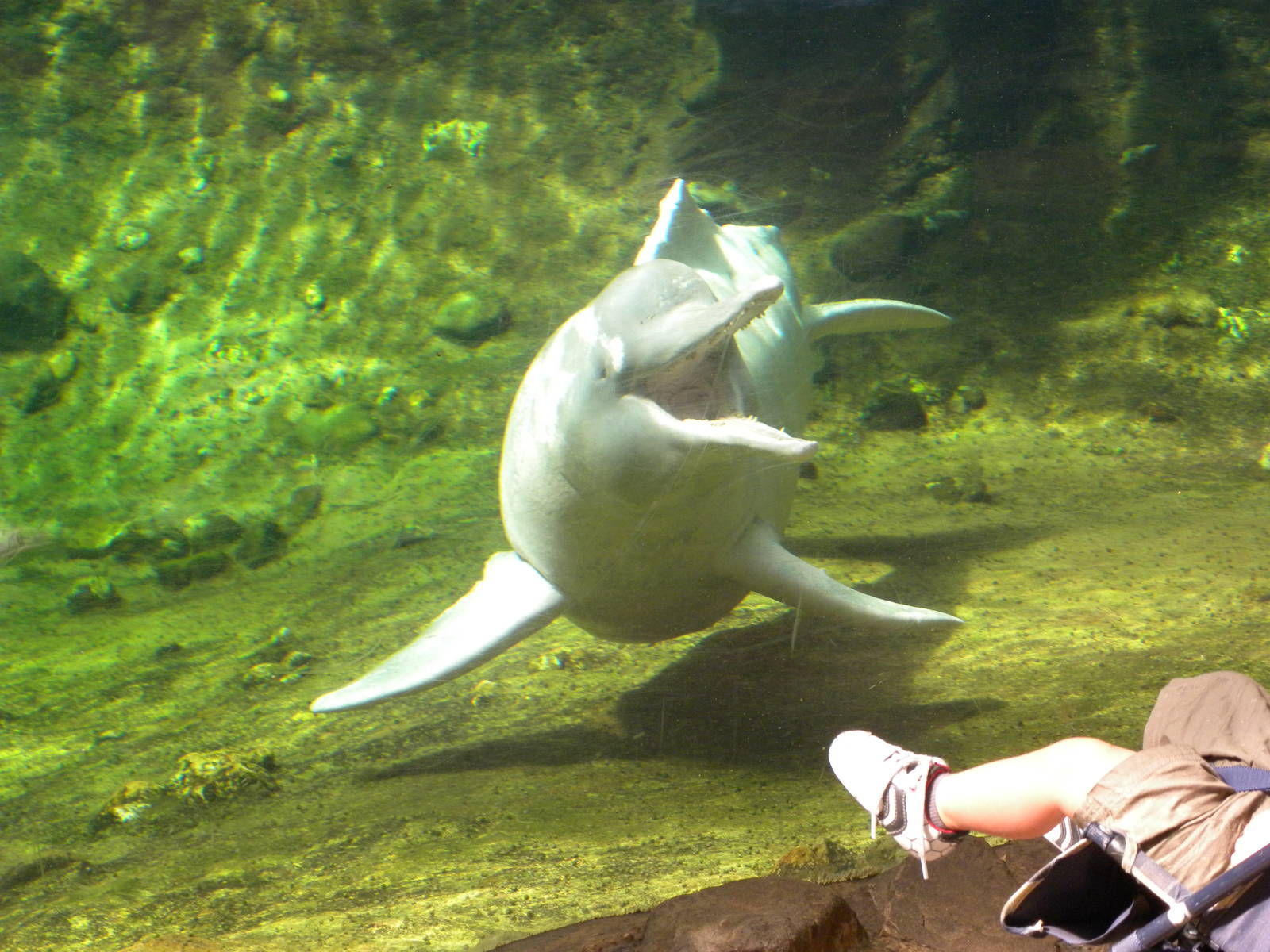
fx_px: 5283
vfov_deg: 10.3
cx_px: 635
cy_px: 476
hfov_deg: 13.7
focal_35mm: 144
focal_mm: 25.7
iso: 221
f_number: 4.5
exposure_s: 1/73.8
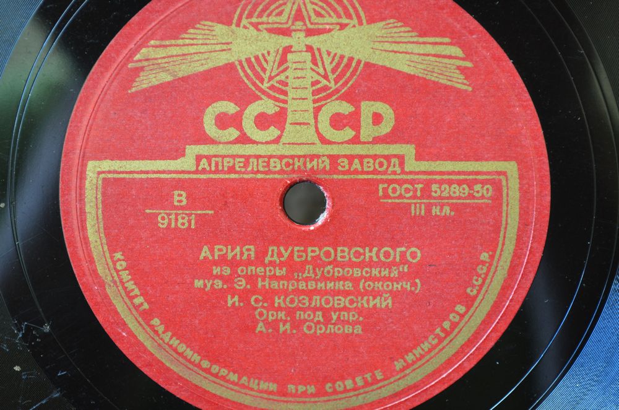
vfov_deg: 17.4
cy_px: 205
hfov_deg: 26.0
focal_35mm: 78
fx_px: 1338
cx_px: 310
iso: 800
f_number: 7.1
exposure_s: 1/15
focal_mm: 52
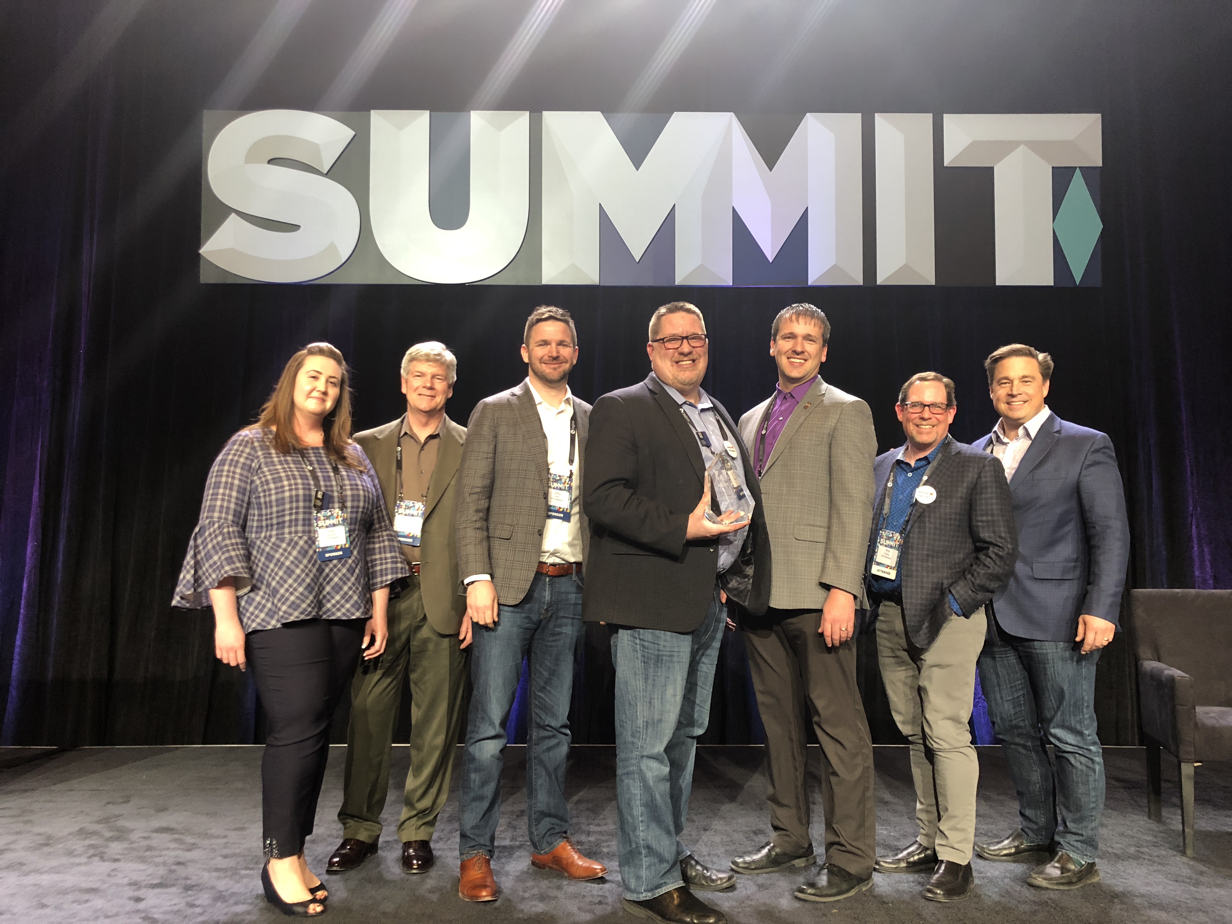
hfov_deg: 63.4
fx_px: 997
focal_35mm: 28
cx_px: 616
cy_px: 462
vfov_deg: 49.7
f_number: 1.8
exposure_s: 1/17
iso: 64
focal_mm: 4
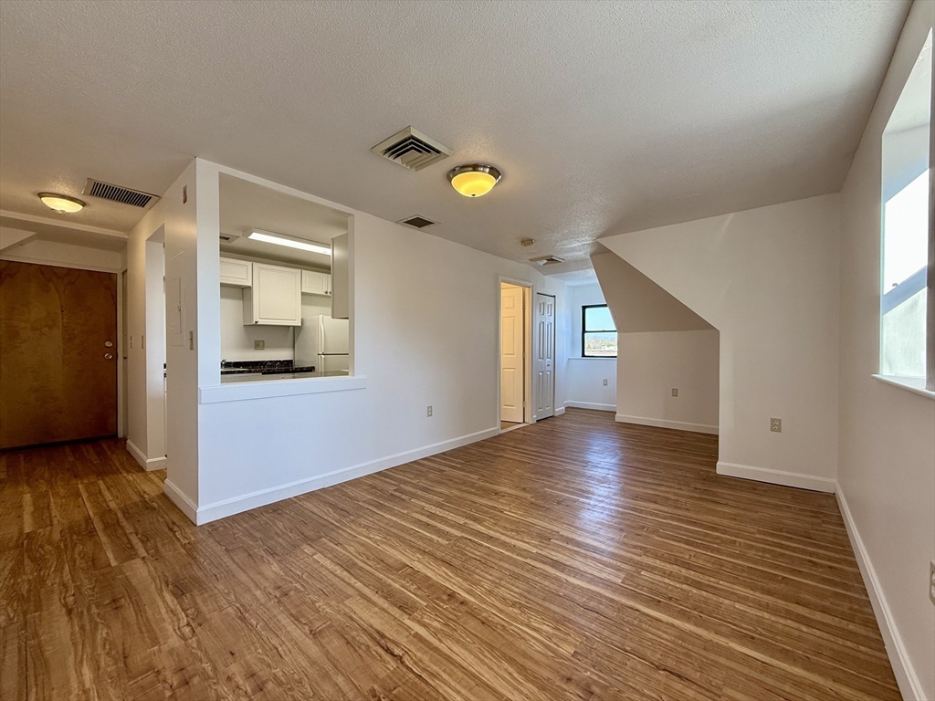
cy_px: 350
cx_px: 468
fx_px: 378
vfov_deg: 85.7
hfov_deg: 102.1
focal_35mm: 14
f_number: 2.2
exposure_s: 1/120
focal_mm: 2.22
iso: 80
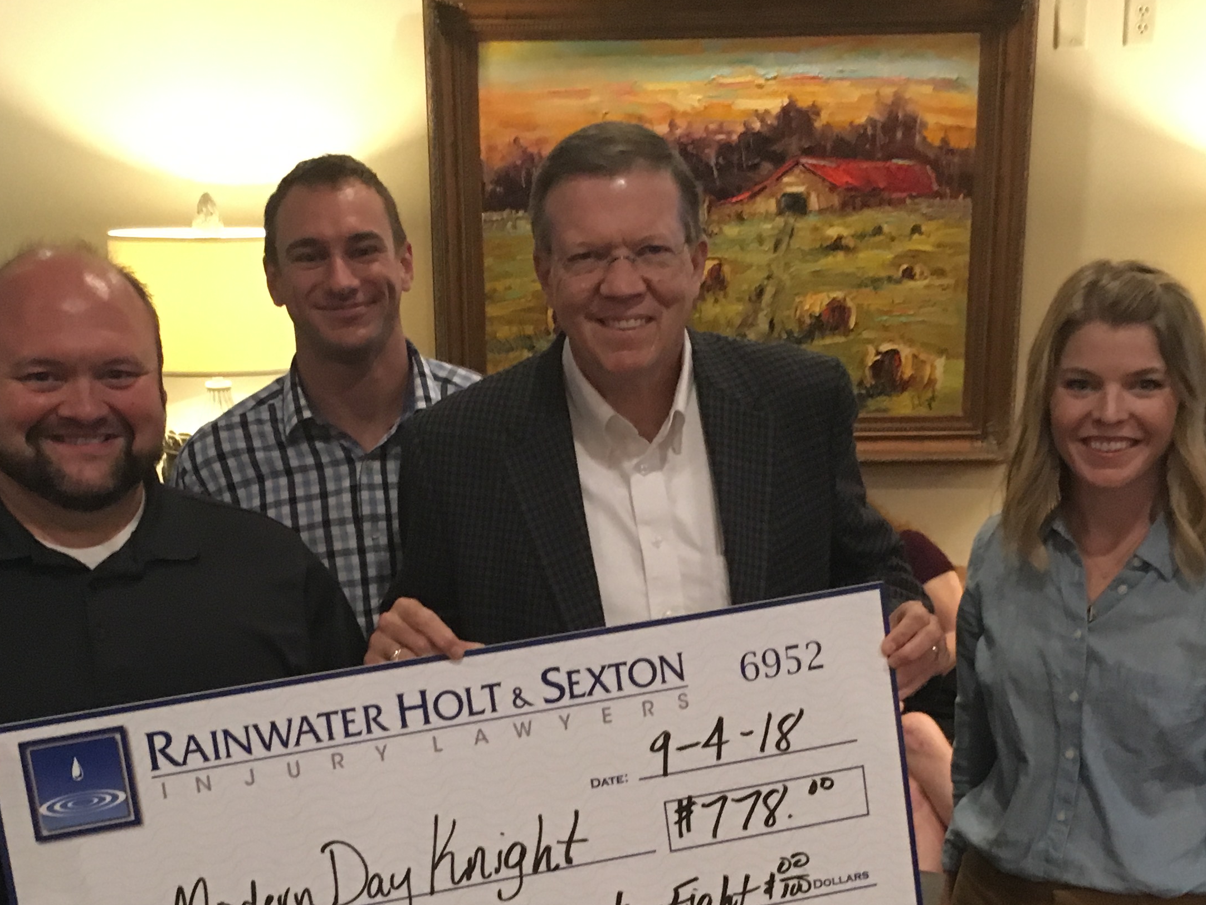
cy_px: 703
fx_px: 1881
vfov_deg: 26.6
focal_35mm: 54
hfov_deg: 35.5
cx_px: 582
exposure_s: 1/15
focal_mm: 4.15
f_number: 2.2
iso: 200
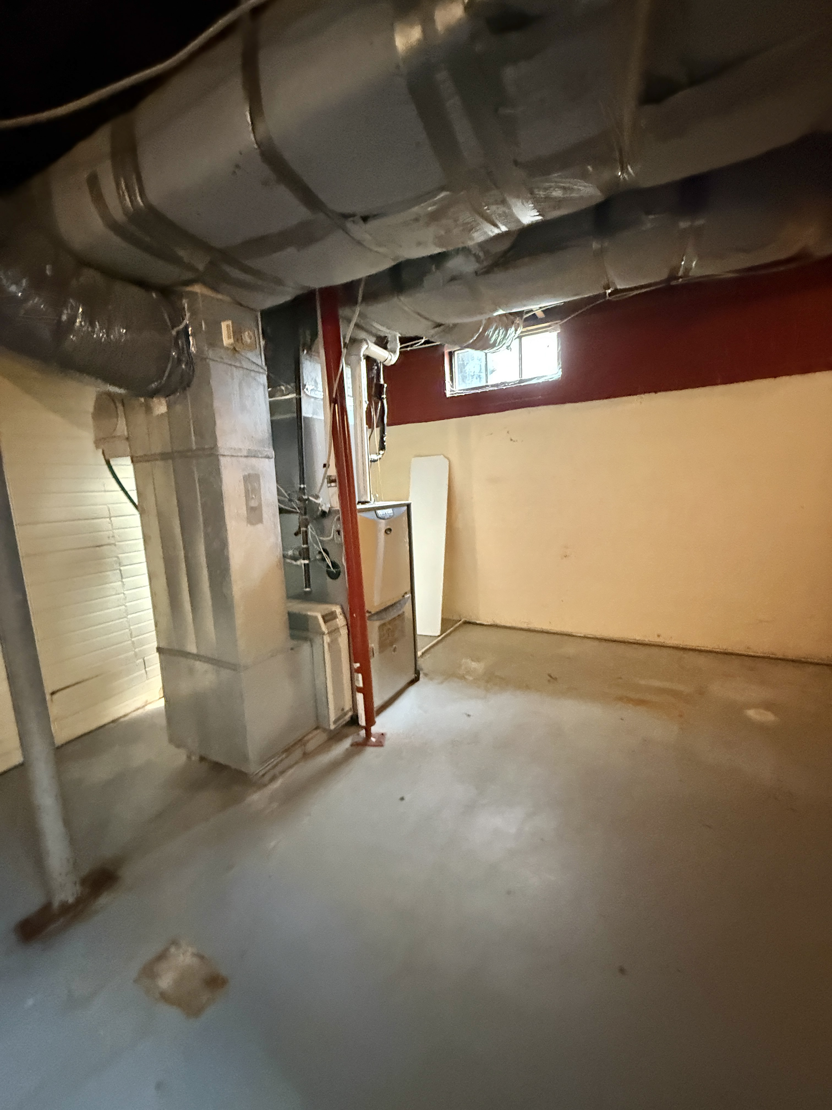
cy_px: 555
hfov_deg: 85.7
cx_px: 416
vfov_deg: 102.1
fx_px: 449
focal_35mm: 14
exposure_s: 1/40
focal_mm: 2.22
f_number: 2.2
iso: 1250
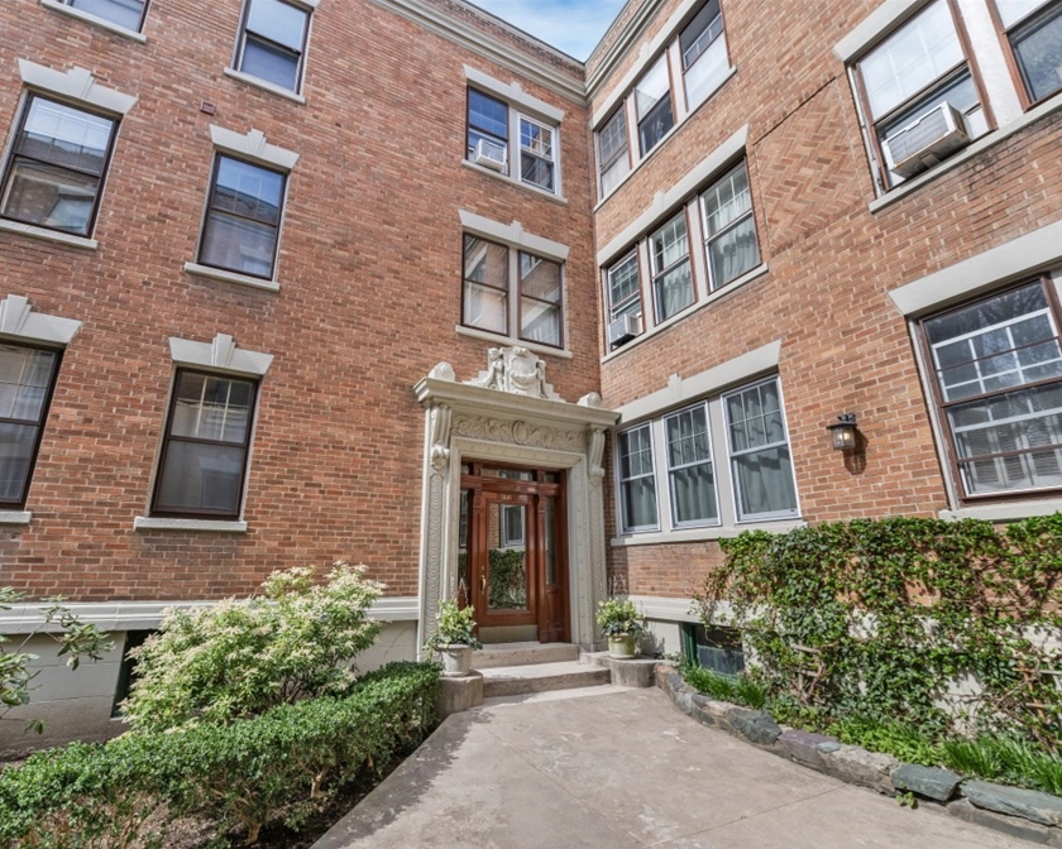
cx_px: 496
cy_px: 429
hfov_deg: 93.0
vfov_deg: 80.4
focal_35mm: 16
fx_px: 503
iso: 100
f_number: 5.6
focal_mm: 14
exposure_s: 1/320
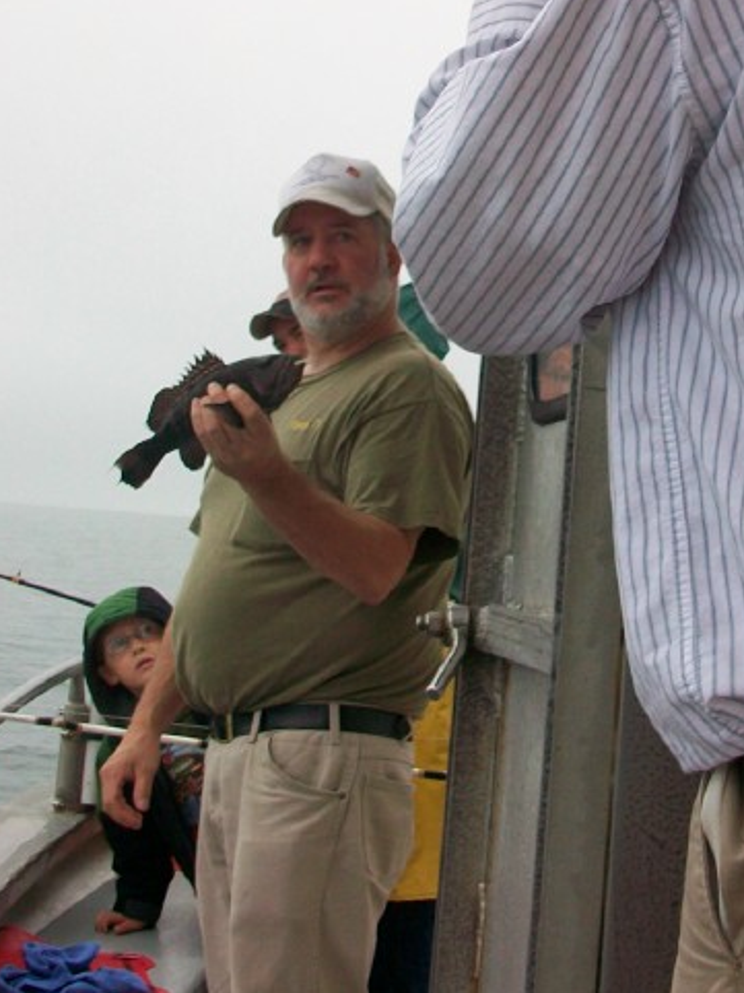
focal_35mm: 68
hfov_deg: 21.2
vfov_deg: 28.3
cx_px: 637
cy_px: 309
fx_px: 1950
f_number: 2.8
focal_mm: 5.7
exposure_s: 1/250
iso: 64
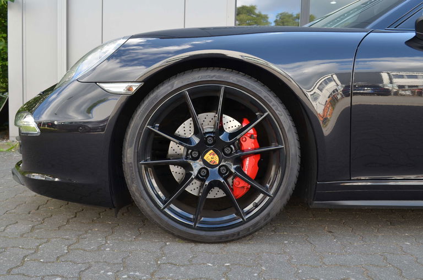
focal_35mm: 33
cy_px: 140
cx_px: 212
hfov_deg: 57.3
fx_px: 387
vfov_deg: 39.8
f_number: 5.6
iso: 140
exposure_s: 1/60
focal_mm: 22
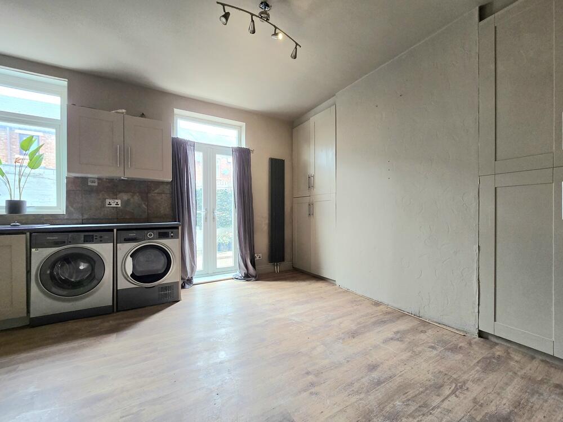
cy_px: 211
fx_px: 211
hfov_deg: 106.2
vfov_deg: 89.9
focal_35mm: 13
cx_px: 282
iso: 160
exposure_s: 1/50.3
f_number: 2.2
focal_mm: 2.2
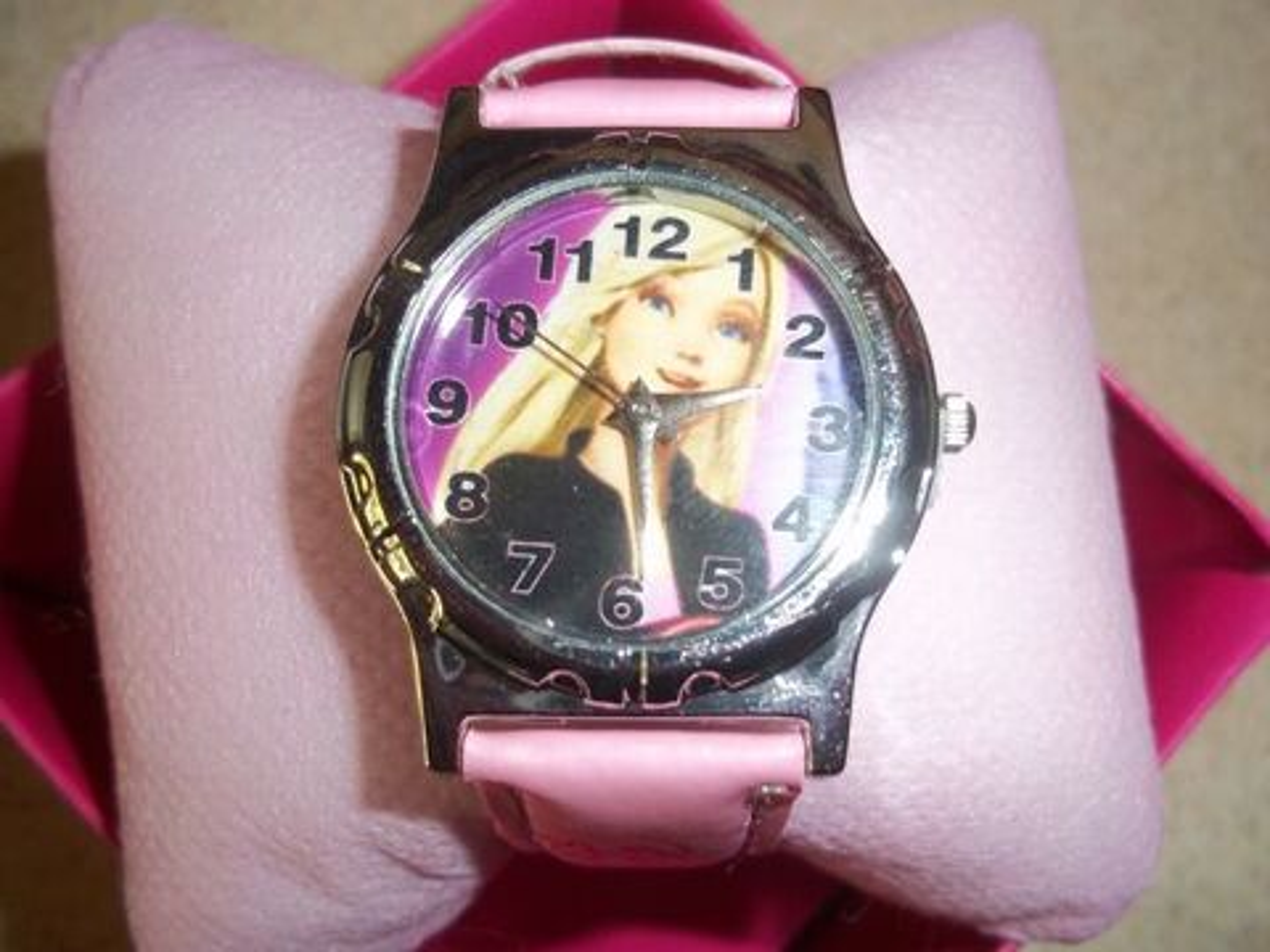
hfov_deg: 51.4
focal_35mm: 36
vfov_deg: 39.7
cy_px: 476
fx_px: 1321
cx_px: 635
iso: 80
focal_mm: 6.5
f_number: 3.1
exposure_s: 1/30
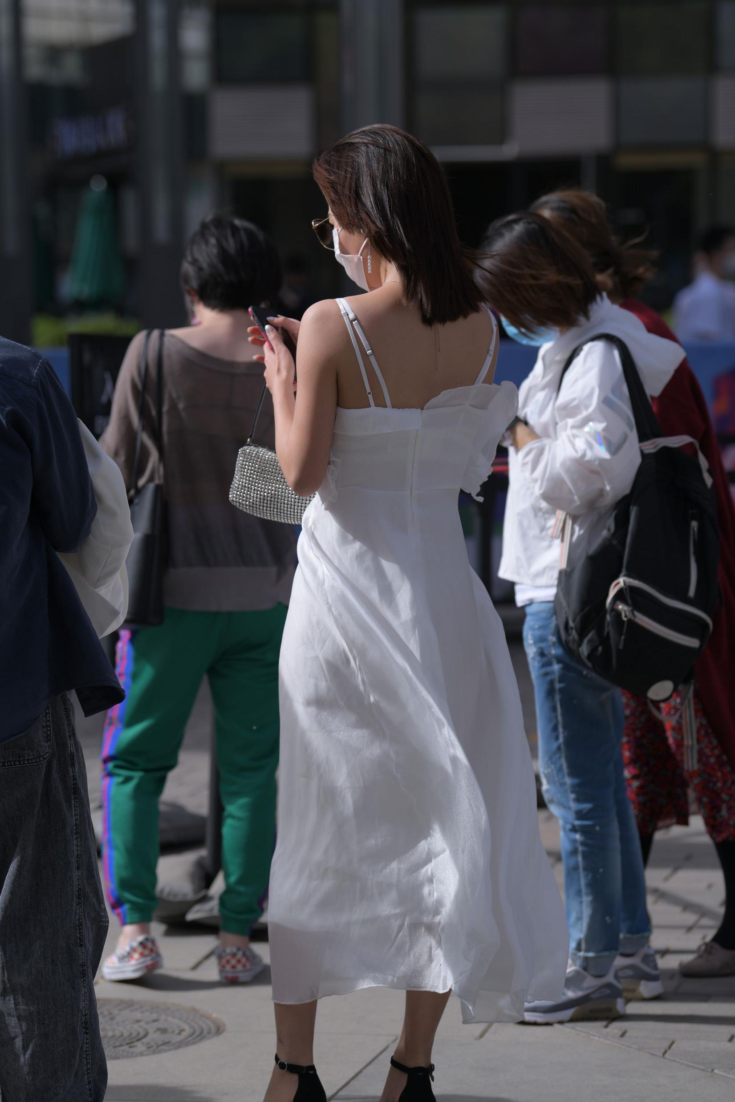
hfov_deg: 11.2
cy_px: 551
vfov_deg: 16.8
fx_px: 3735
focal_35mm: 122
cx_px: 368
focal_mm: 122
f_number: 4
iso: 80
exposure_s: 1/1000
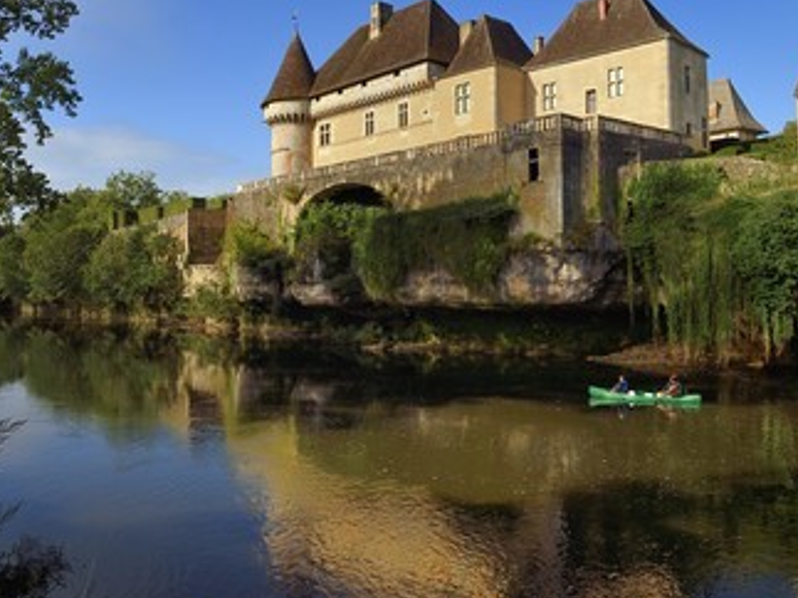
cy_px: 267
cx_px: 311
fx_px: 691
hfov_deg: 59.4
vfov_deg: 46.7
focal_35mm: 30
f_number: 11
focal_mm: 24
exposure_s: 1/250
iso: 200
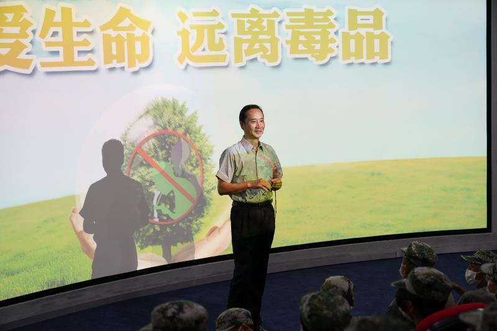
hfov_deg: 33.4
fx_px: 828
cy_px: 166
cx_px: 248
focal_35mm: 60
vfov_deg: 22.6
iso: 2000
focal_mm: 60
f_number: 3.2
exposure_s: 1/100
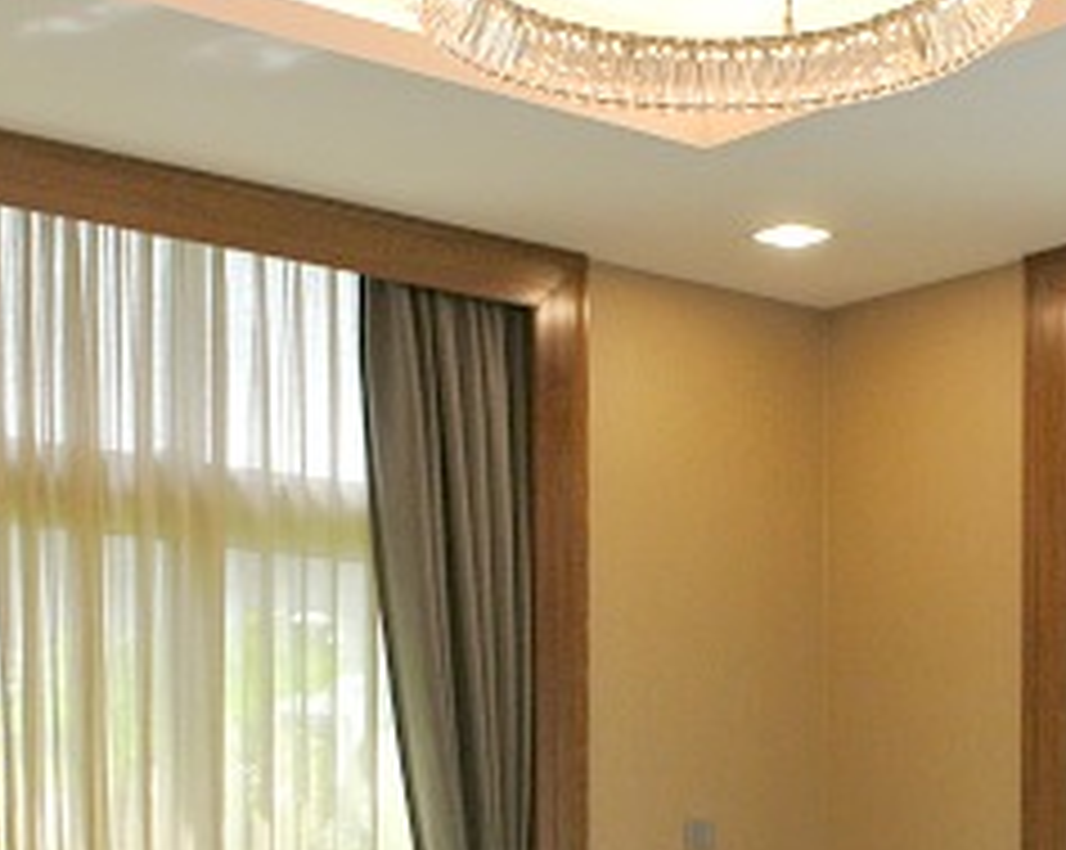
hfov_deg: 25.3
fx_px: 2363
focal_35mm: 75
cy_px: 1014
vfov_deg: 19.3
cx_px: 720
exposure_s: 1/250
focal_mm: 10
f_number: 2.8
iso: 280
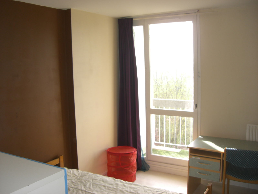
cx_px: 129
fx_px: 283
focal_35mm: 38
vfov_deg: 37.7
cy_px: 97
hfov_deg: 49.0
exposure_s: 1/80
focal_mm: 6.2
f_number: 2.7
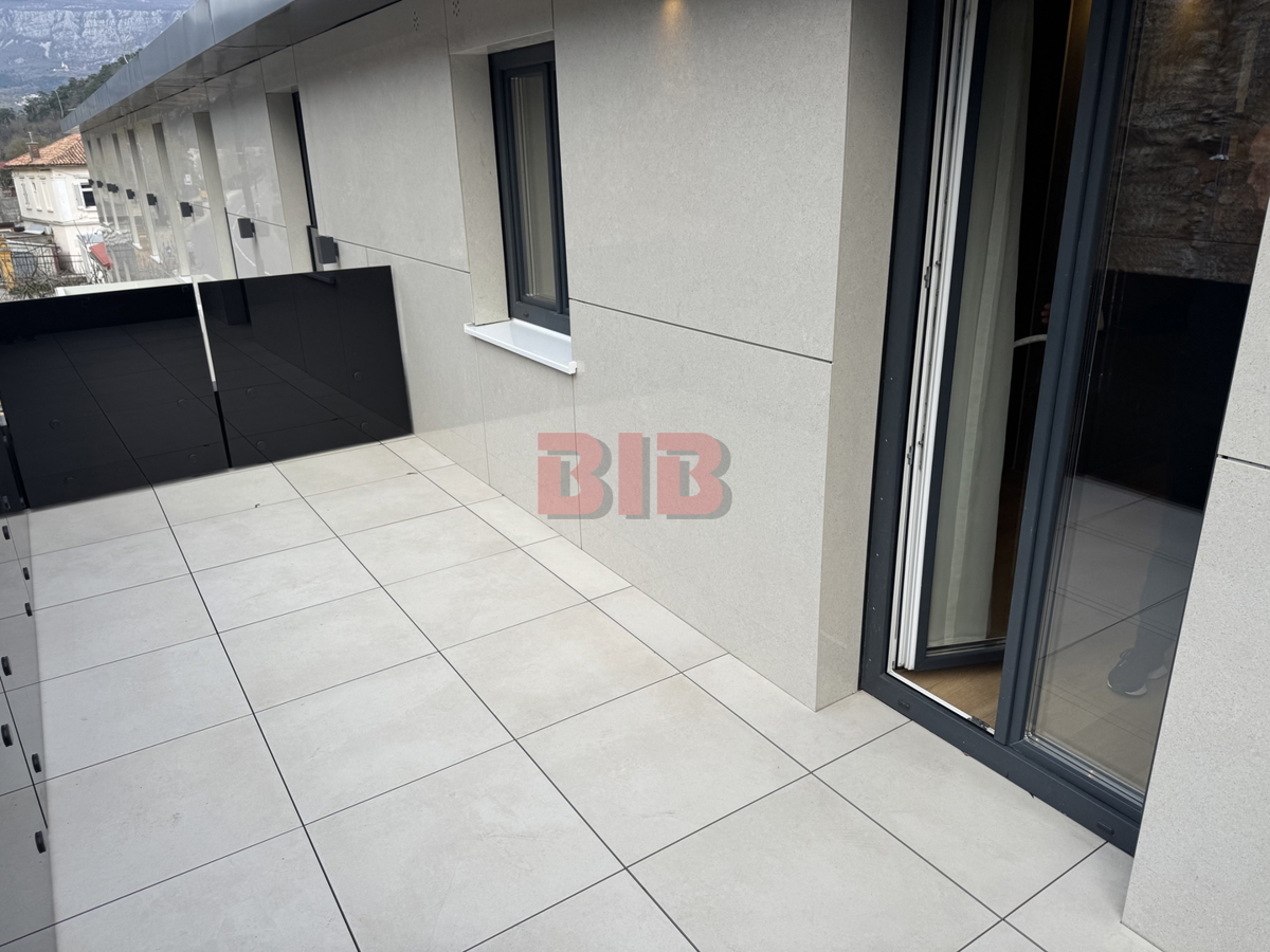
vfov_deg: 56.8
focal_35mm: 24
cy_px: 476
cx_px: 635
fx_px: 881
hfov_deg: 71.6
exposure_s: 1/1597
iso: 80
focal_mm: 6.76
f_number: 1.78
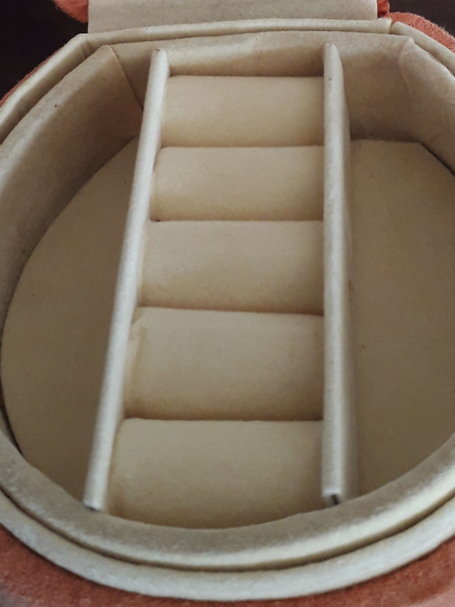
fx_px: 1069
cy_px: -22
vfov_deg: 29.3
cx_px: 223
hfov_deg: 24.0
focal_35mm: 61
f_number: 1.9
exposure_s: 1/50
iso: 125
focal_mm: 3.6
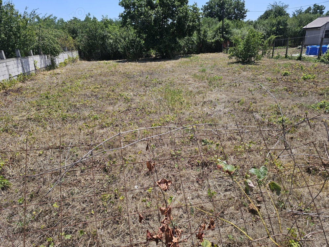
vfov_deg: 58.9
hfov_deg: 73.9
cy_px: 124
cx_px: 164
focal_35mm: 23
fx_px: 219
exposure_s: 1/622
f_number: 1.7
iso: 10
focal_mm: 6.3
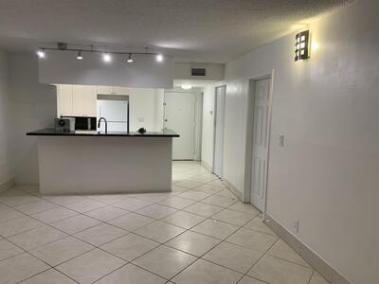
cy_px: 142
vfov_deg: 53.1
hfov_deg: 67.3
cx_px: 190
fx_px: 285
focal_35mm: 26
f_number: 1.8
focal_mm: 4.25
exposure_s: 1/60
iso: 80
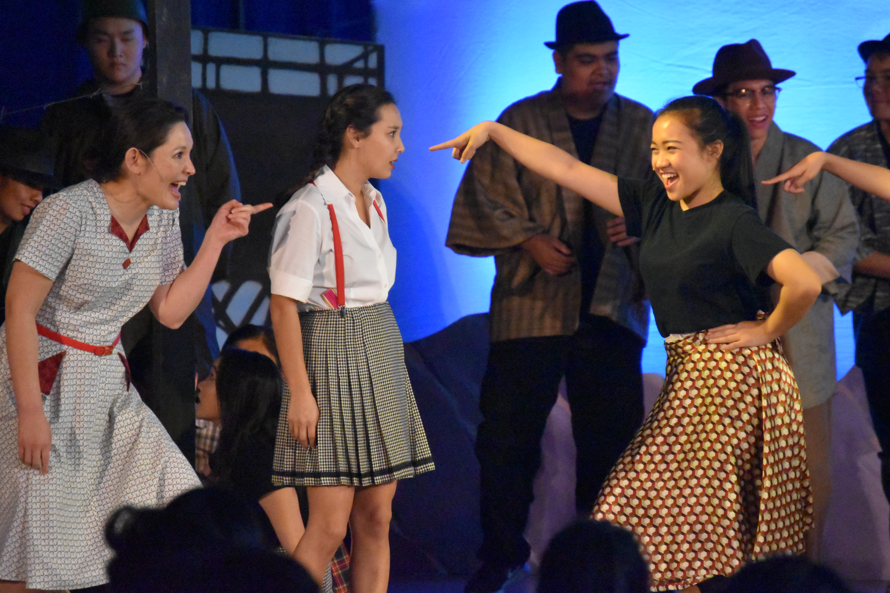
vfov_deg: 4.7
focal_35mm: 295
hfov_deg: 7.0
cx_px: 432
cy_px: 299
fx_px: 7281
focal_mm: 185
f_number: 5.6
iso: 12800
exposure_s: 1/500
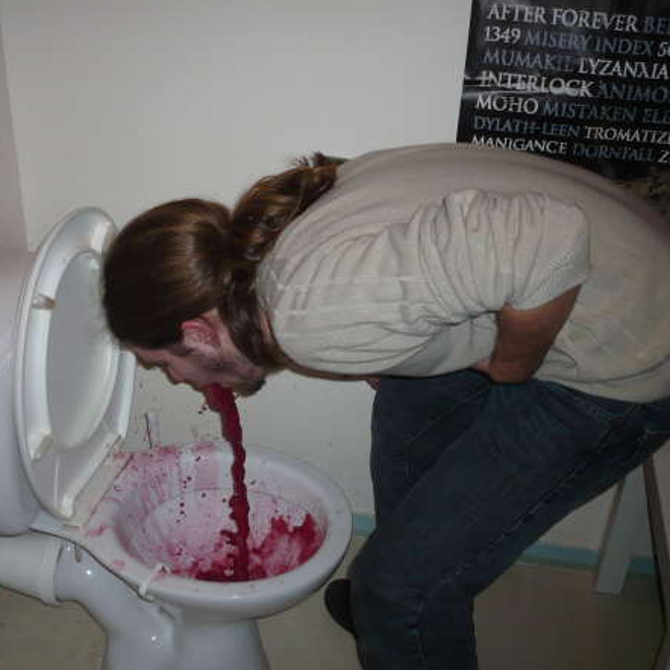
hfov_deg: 40.0
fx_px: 920
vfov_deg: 40.0
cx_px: 302
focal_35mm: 42
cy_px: 333
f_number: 2.8
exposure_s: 1/30
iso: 100
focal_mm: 5.8
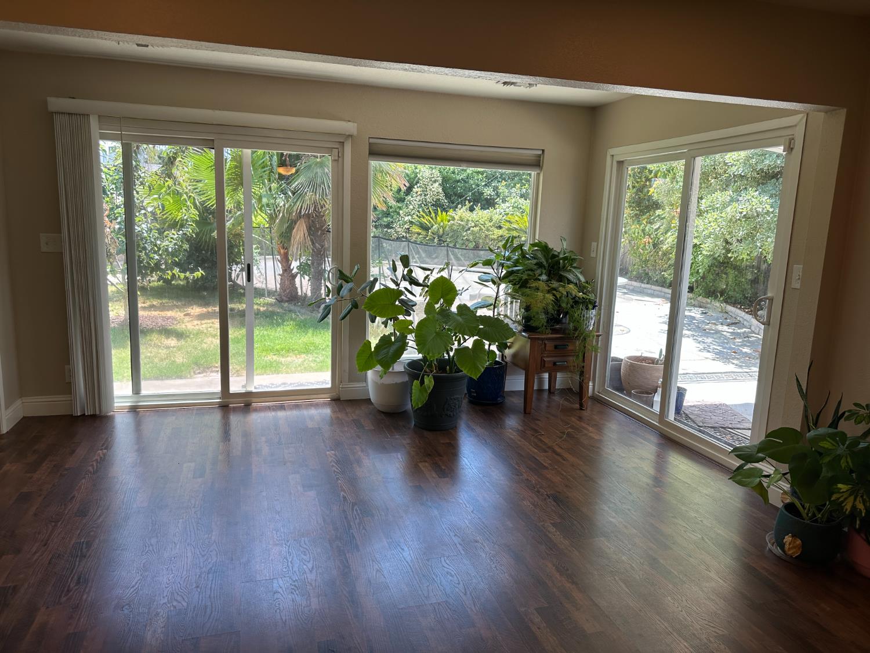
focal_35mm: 24
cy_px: 326
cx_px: 435
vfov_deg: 56.8
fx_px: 603
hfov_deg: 71.6
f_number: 1.78
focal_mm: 6.86
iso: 80
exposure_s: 1/323
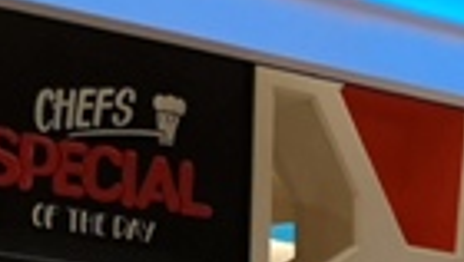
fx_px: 2069
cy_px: 534
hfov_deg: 12.3
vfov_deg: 7.0
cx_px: 650
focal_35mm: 168
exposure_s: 1/100
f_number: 1.8
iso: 250
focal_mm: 3.95
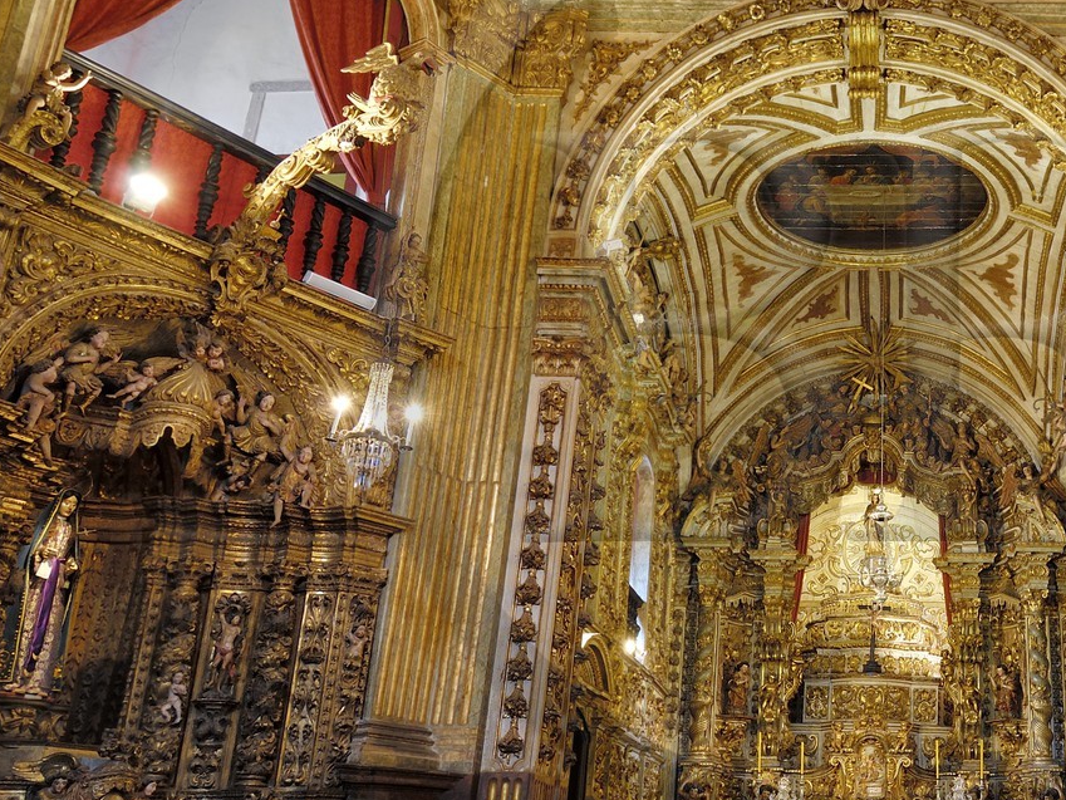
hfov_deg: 46.0
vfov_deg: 37.6
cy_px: 338
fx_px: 1170
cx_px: 875
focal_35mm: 38
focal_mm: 14
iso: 100
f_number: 8
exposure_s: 1.3
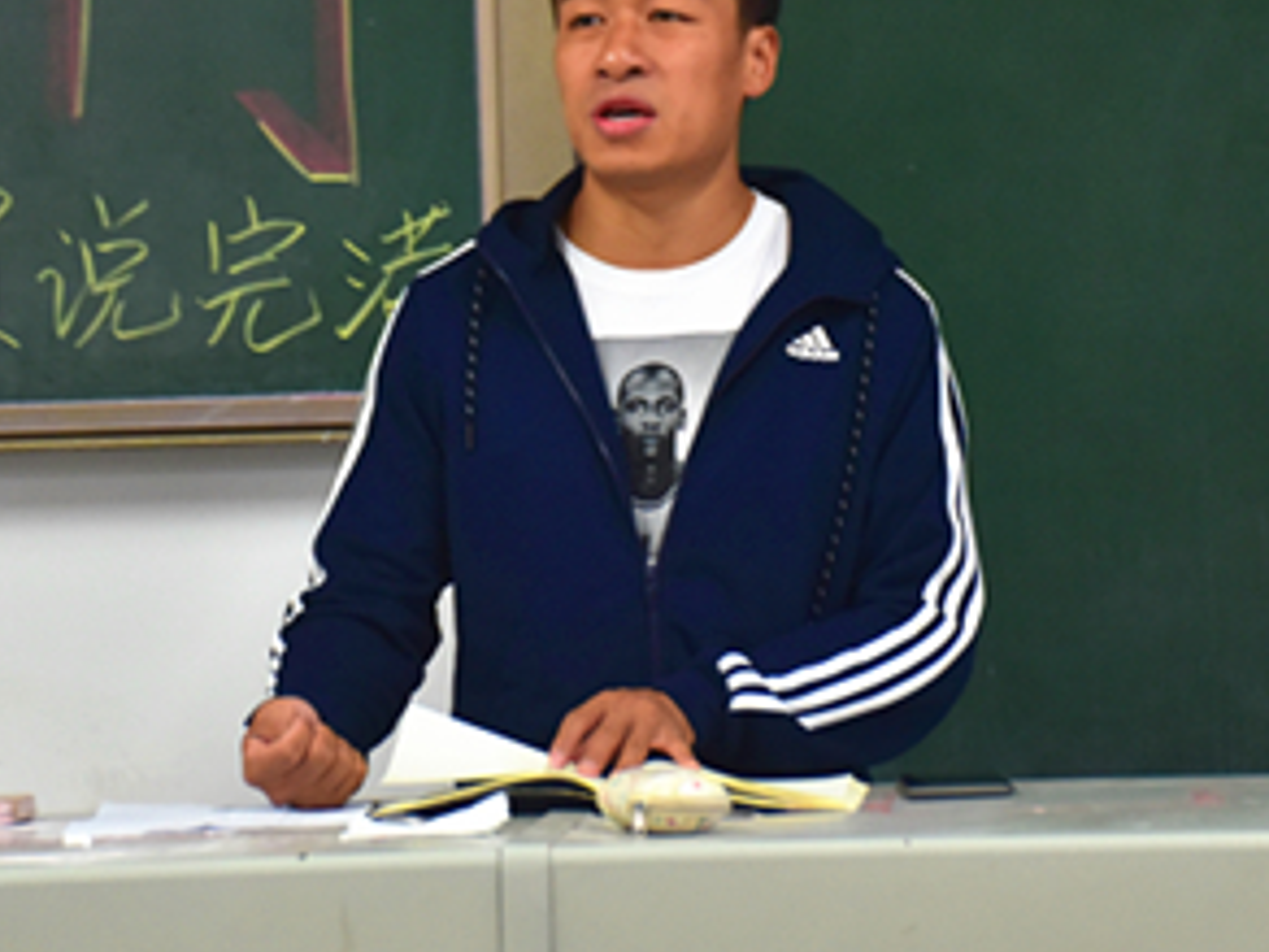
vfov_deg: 9.4
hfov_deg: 12.5
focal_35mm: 158
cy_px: 200
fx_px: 5792
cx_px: 630
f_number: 4.8
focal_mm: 50
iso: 640
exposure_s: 1/40
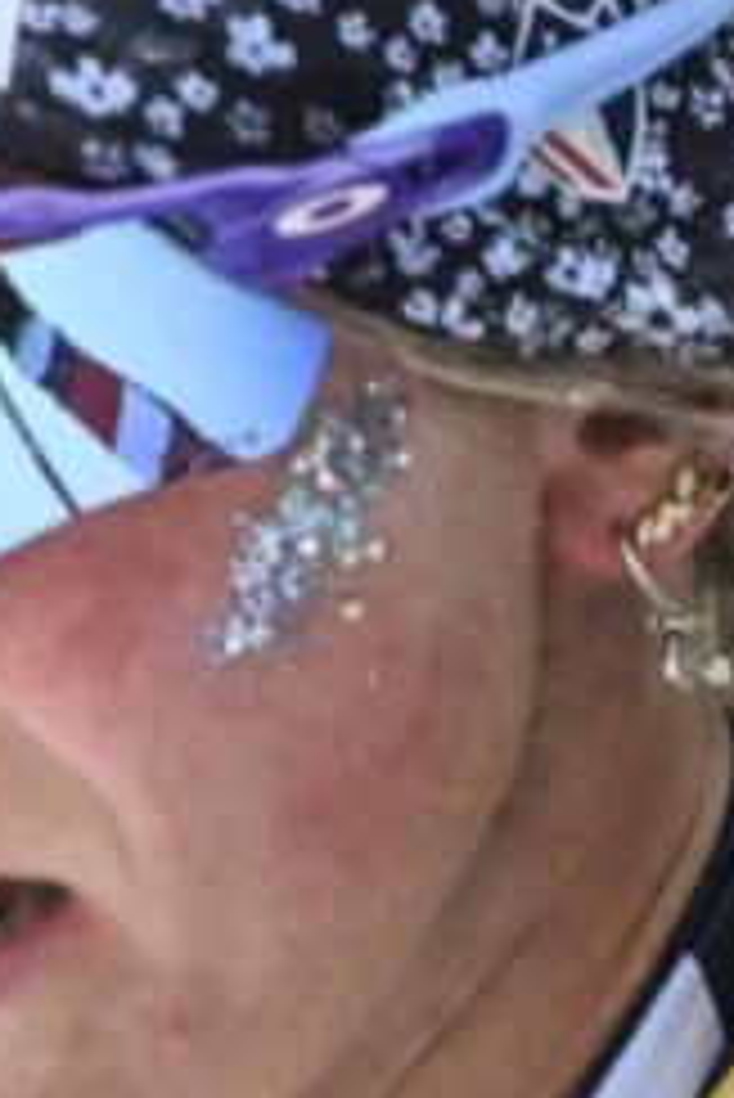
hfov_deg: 1.2
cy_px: 983
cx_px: -1324
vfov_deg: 1.8
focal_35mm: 1176
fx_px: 35912
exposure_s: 1/1000
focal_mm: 280
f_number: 4.5
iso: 1250
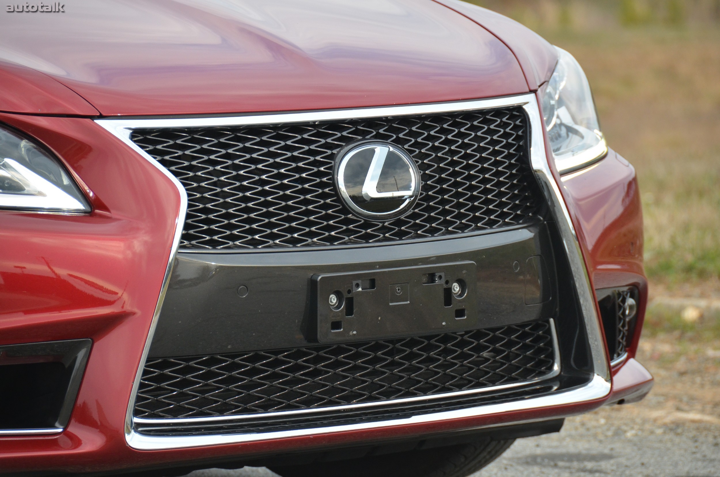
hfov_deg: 6.9
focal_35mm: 300
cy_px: 238
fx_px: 5988
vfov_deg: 4.6
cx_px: 360
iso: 800
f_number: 5.6
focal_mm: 200
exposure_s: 1/1000
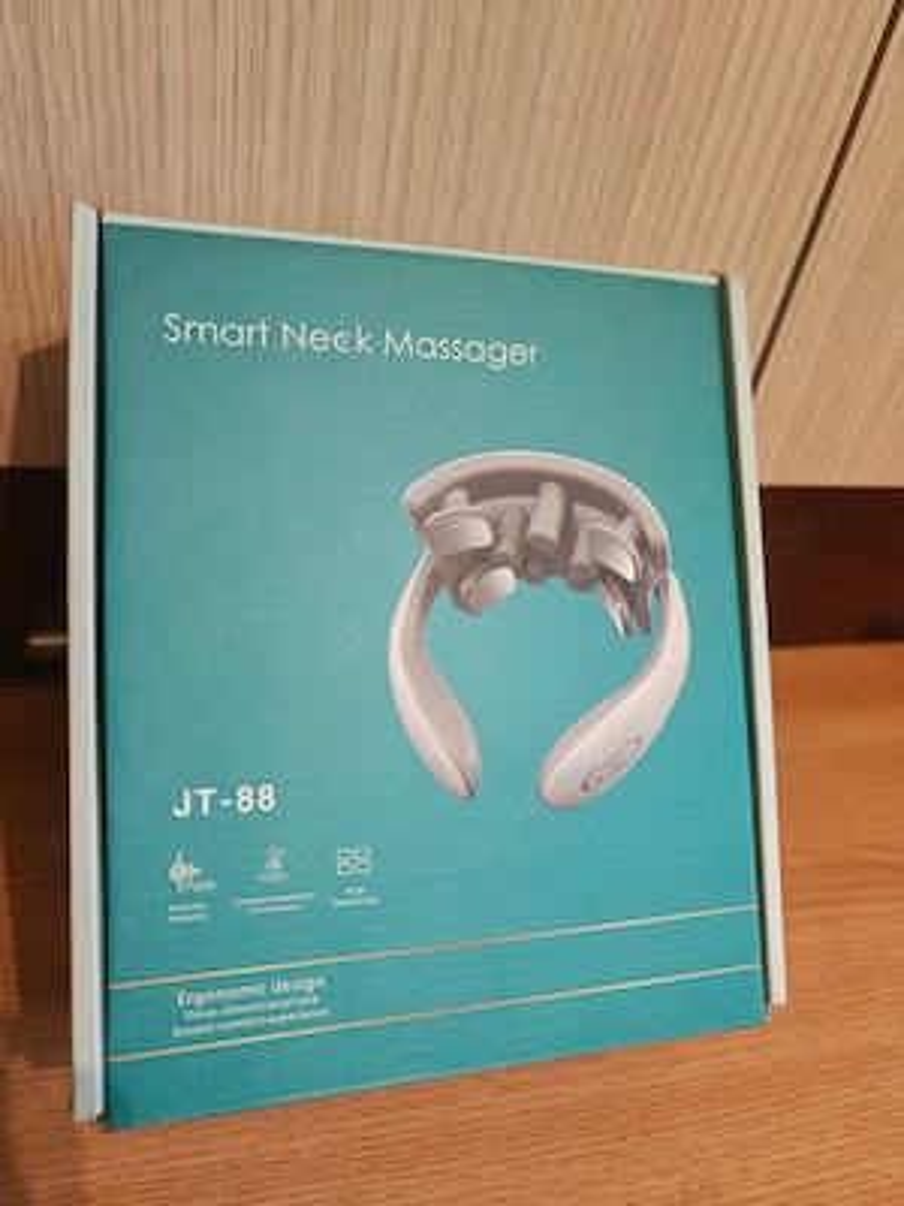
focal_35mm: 27
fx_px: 940
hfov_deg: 51.4
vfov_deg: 65.3
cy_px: 603
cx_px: 452
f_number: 1.6
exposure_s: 1/50
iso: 500
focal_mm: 7.62
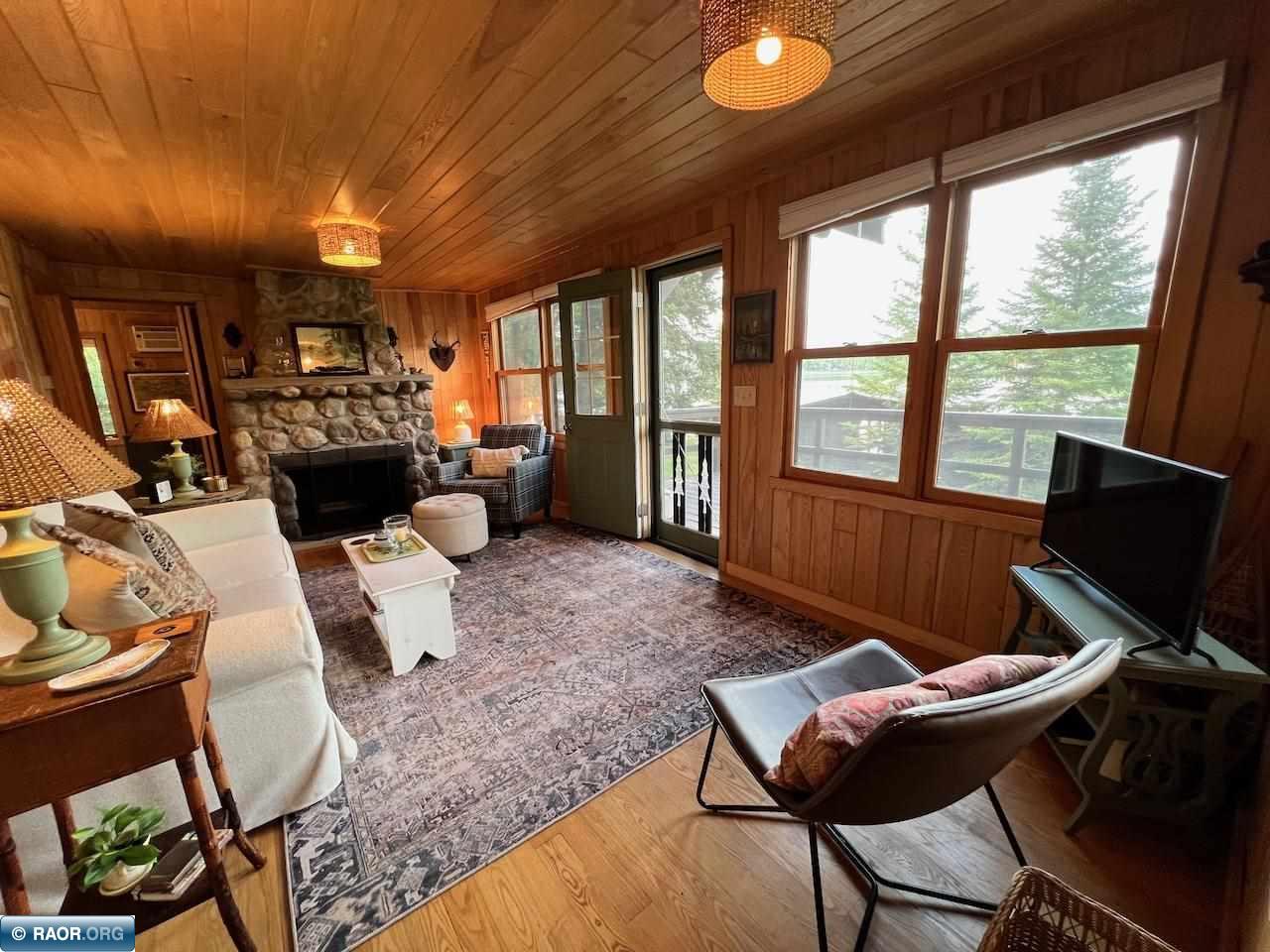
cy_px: 476
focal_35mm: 13
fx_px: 477
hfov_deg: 106.2
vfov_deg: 89.9
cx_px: 635
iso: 200
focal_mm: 1.57
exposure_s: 1/60
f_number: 1.8
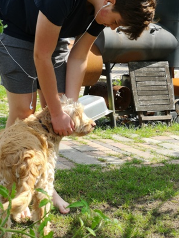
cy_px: 108
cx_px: 82
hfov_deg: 16.1
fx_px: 634
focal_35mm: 92
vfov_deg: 21.3
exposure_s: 1/413
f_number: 2.4
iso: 50
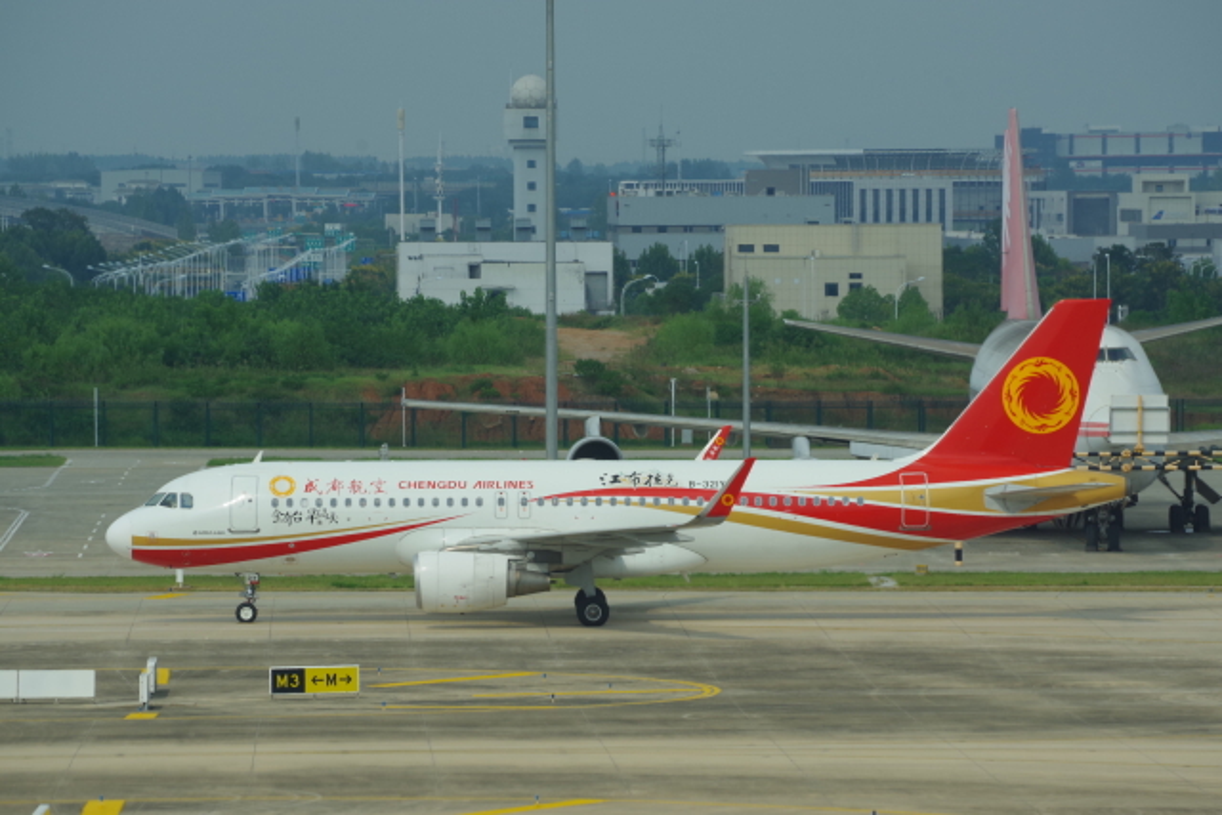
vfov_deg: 4.0
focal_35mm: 345
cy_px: 408
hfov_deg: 6.0
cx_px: 611
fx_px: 11713
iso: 200
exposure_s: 1/400
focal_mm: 230
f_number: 10
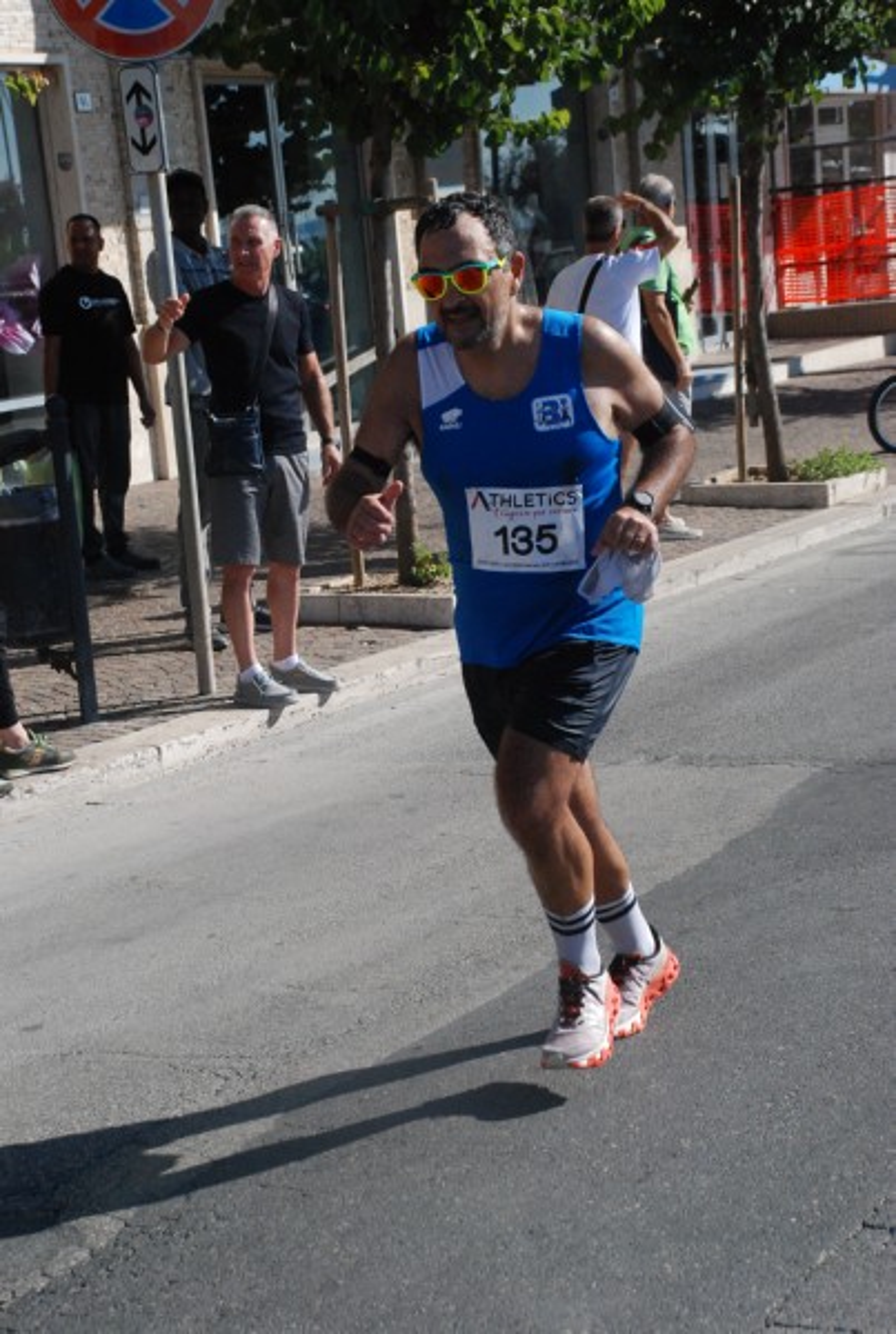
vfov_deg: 25.9
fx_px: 2897
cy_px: 667
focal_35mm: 78
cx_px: 448
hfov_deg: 17.6
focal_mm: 52
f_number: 8
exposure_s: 1/2000
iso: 1000
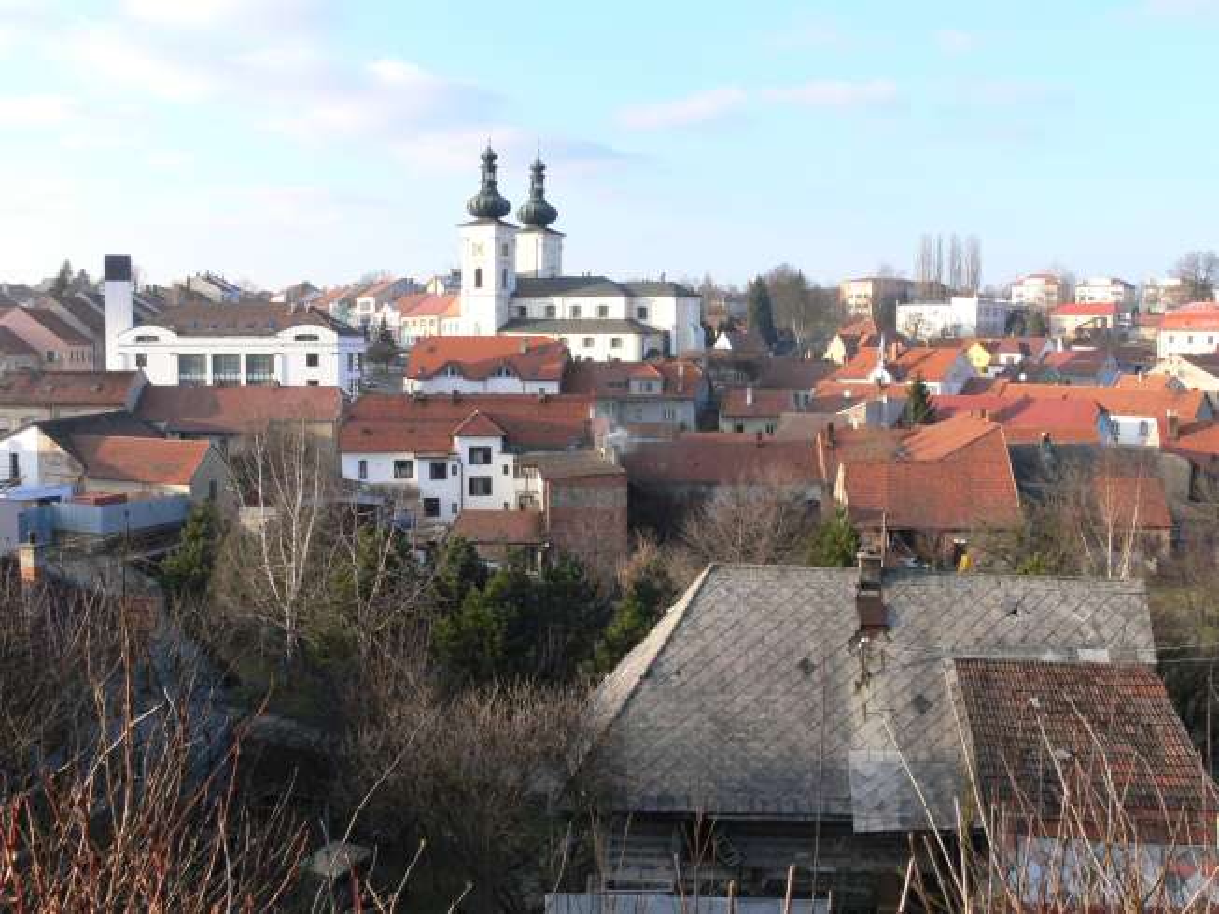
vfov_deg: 40.7
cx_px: 610
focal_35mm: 35
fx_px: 1233
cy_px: 457
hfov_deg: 52.6
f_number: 5.6
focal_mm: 7.4
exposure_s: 1/400
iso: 400
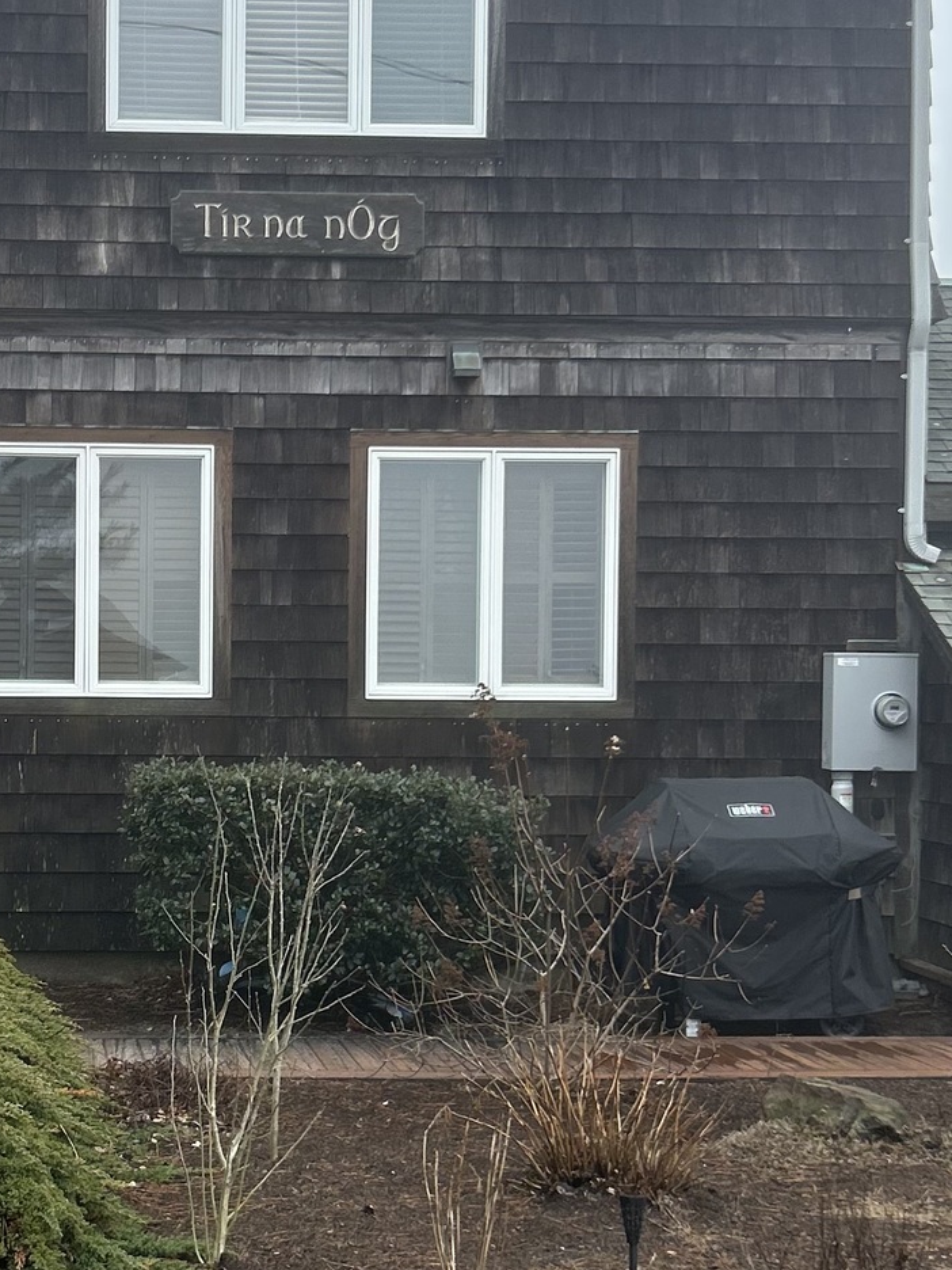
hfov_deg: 22.6
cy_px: 714
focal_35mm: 64
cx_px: 180
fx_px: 2347
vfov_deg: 30.2
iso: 50
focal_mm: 5.7
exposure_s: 1/1724
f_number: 1.5
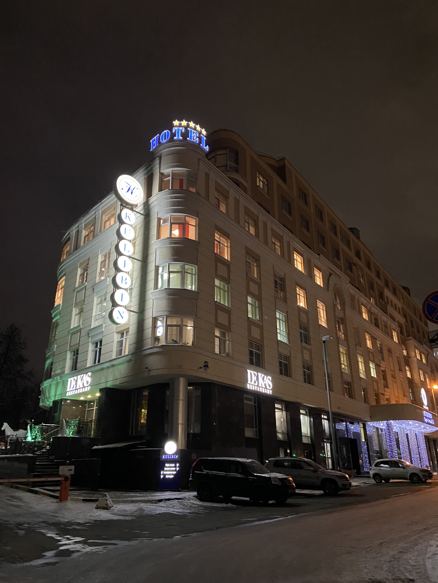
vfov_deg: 67.3
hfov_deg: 53.1
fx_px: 439
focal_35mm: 26
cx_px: 219
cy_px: 292
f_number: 1.8
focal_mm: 4.25
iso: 640
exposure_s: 1/25
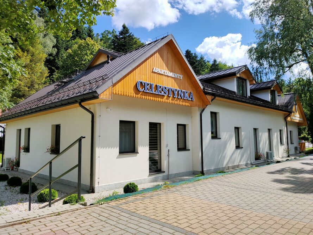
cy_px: 118
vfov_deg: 51.4
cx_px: 156
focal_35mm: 27
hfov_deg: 65.3
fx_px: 244
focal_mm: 4.77
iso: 115
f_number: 1.7
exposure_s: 1/1803
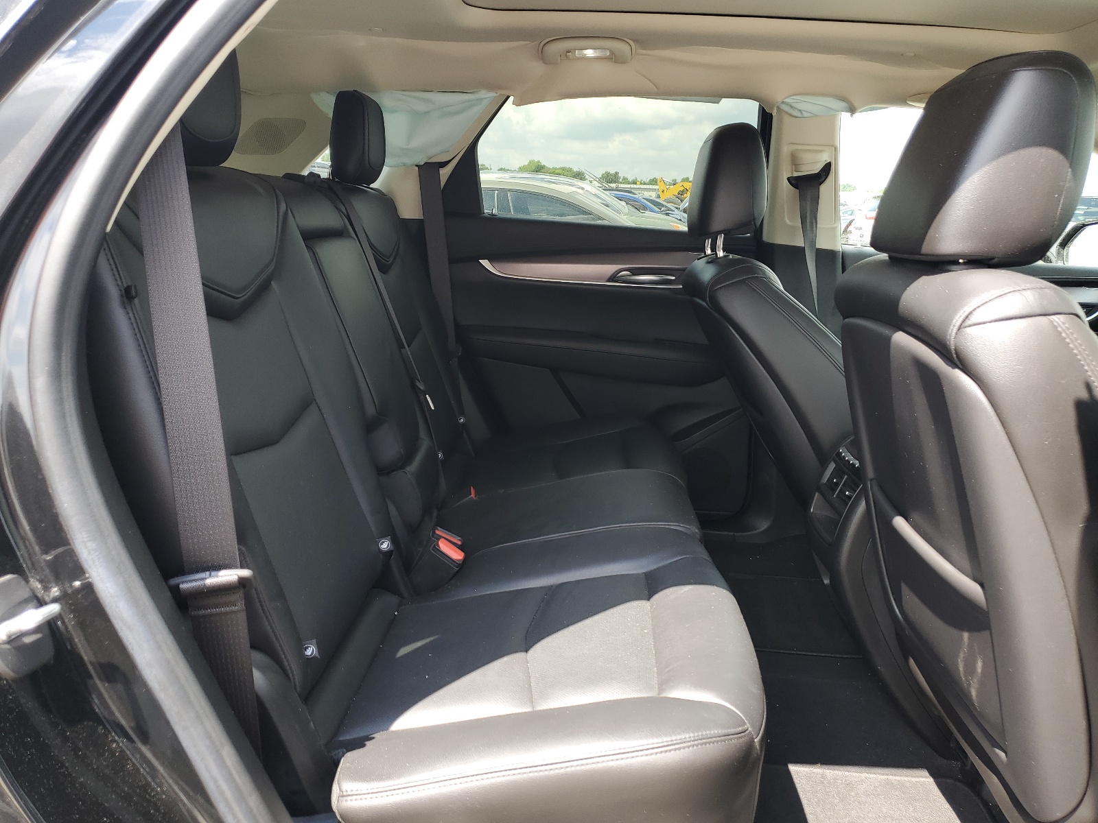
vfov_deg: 53.1
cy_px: 412
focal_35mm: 26
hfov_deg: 67.3
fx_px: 825
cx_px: 549
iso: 50
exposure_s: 1/263
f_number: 1.5
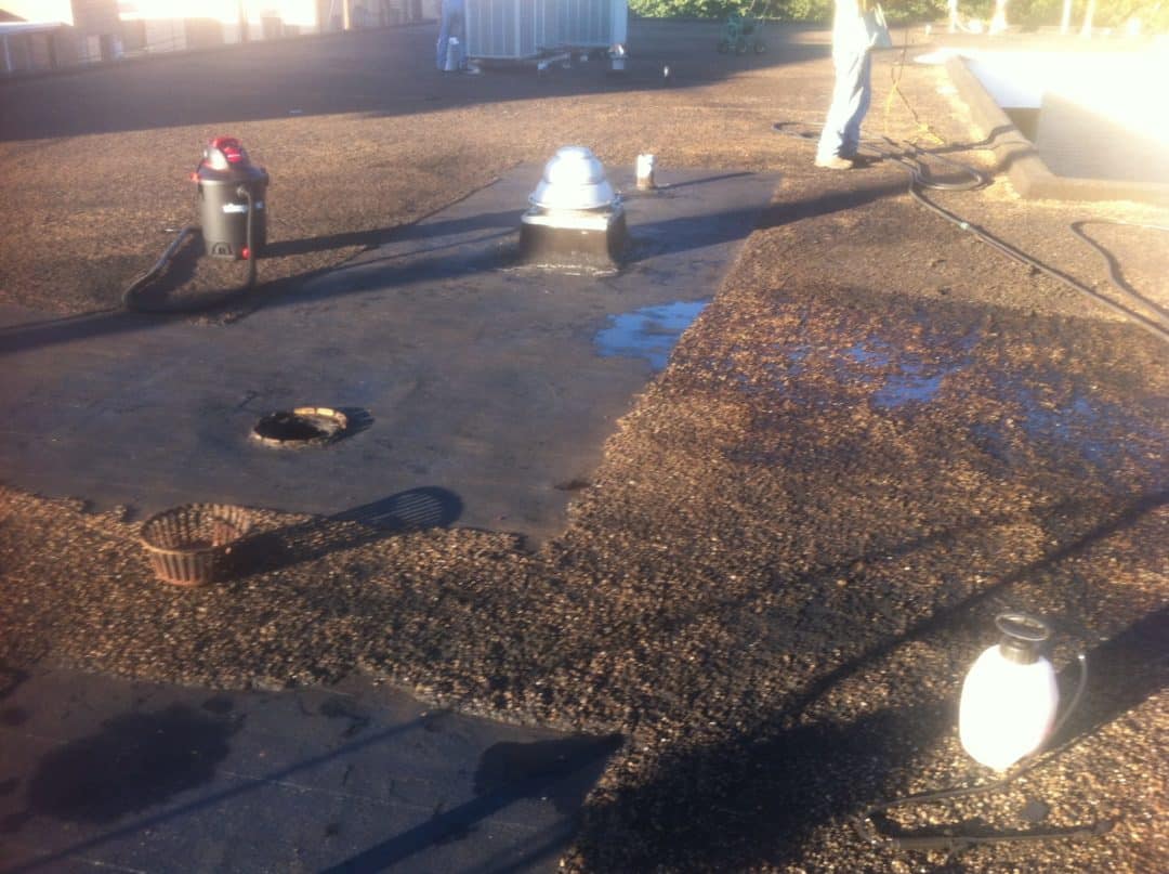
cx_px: 584
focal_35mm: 35
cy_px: 437
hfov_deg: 52.7
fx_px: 1180
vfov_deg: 40.6
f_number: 2.8
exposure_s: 1/139
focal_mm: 3.85
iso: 80
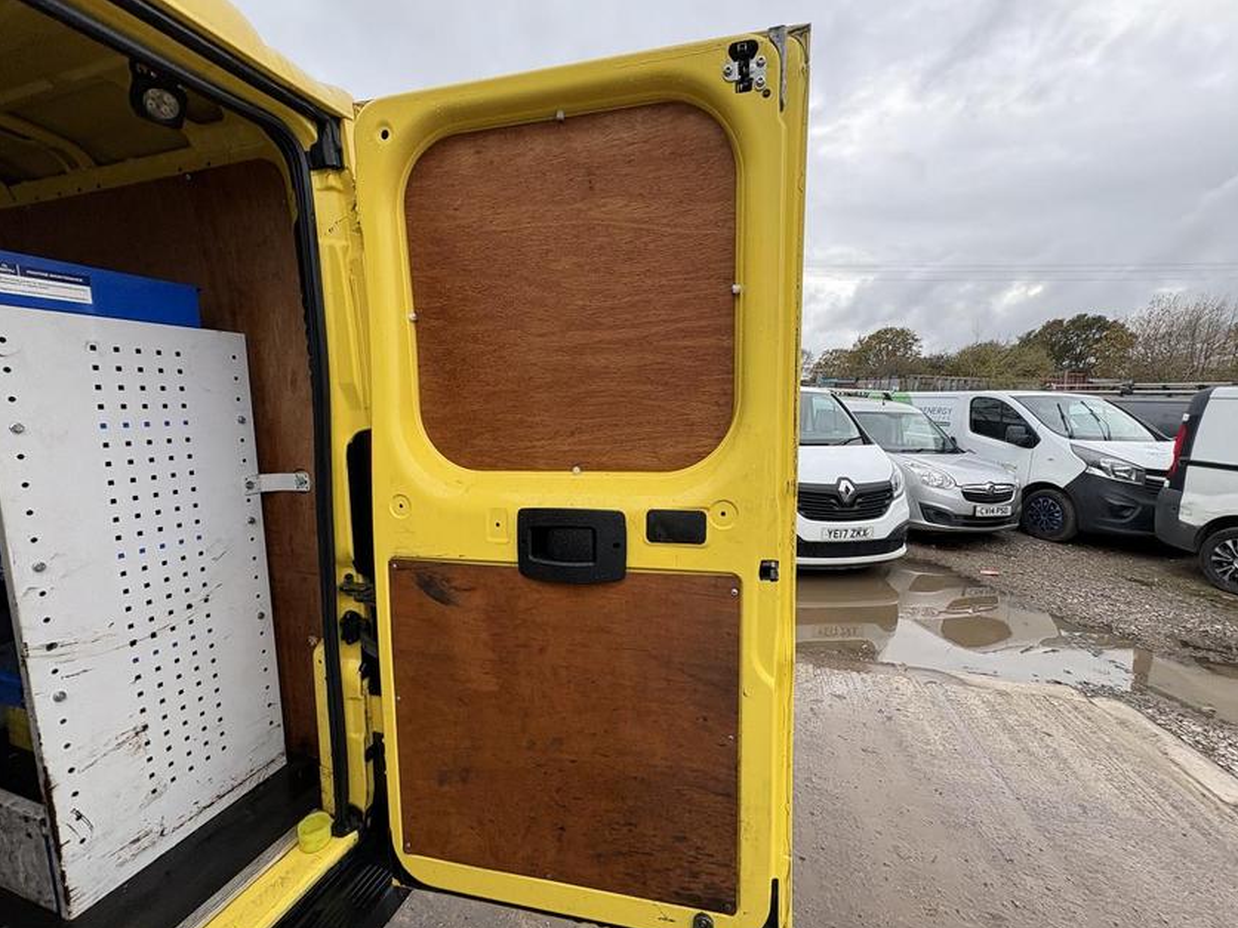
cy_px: 472
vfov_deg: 81.7
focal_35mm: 15
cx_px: 613
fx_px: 536
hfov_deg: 98.2
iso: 40
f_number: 2.2
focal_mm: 2.22
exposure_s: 1/116
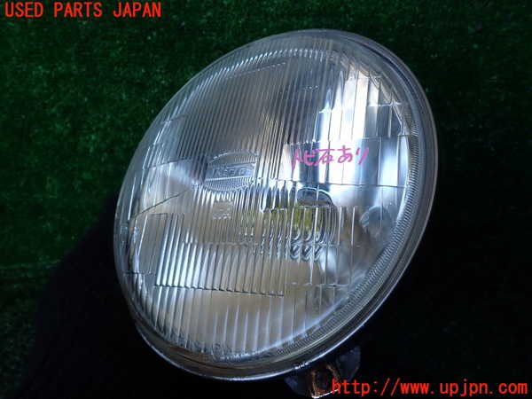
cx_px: 266
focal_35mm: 25
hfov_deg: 69.4
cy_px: 200
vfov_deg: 54.9
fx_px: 384
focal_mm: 4.5
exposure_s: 1/60
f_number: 2.8
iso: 100
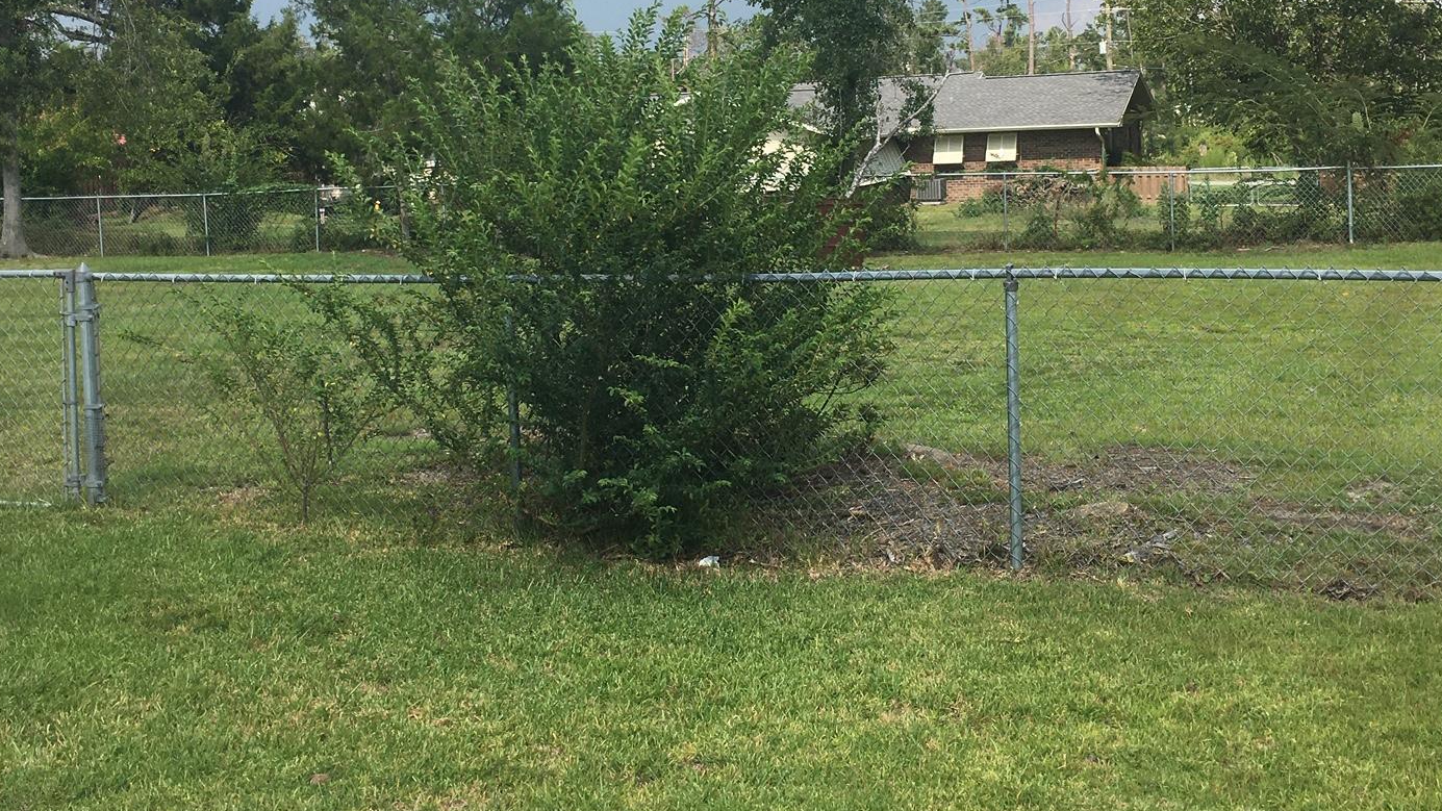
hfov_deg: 44.6
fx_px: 1759
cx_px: 700
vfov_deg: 25.7
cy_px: 207
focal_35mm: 46
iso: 25
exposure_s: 1/1425
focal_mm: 4.15
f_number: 2.2
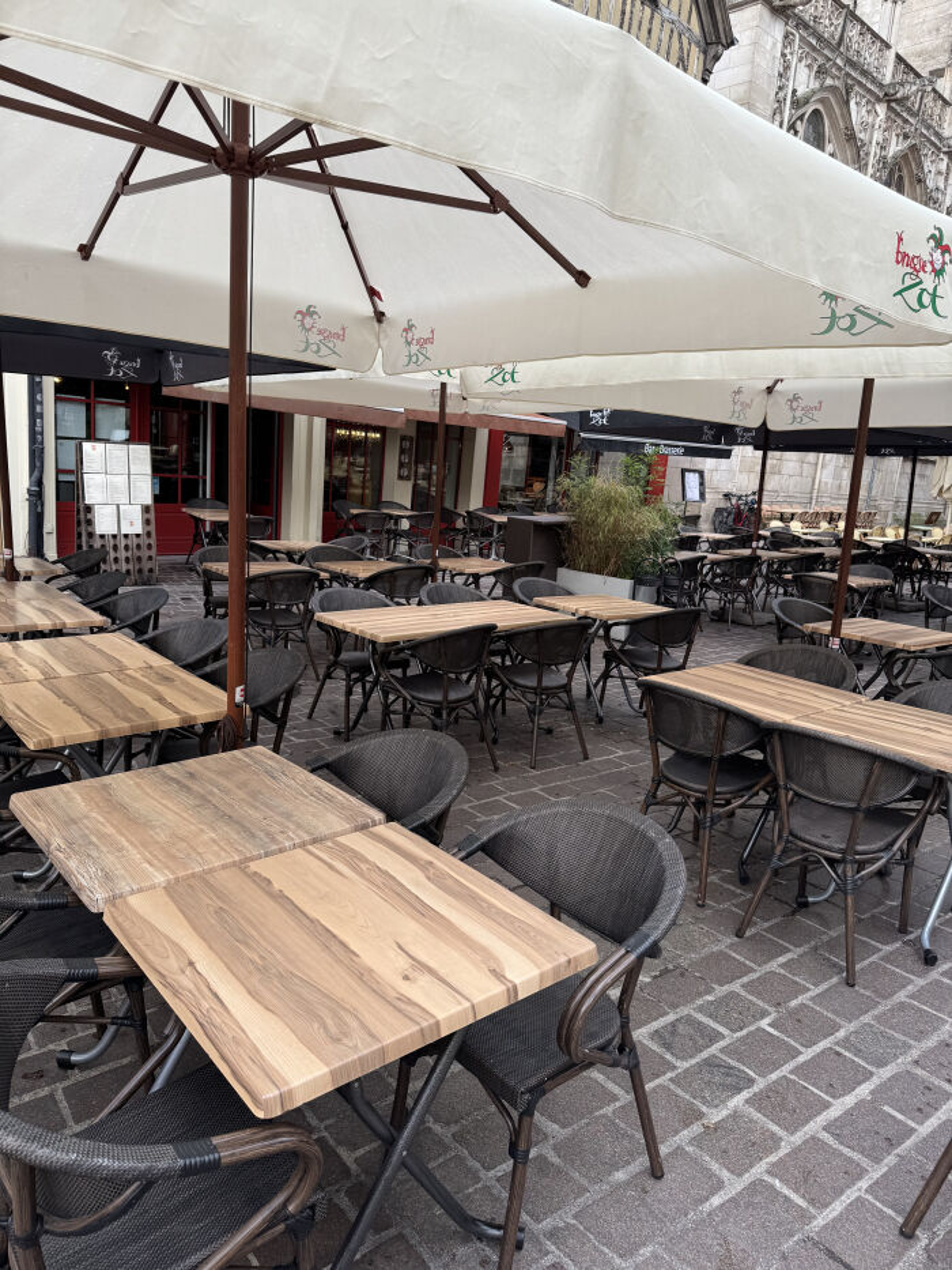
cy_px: 635
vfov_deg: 71.6
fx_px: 880
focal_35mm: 24
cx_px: 476
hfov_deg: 56.8
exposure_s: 1/651
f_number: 1.78
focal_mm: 6.76
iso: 80
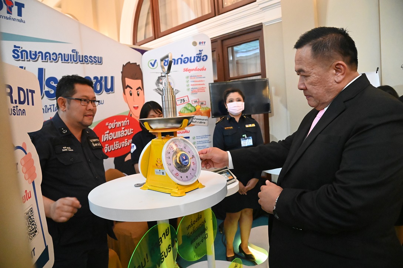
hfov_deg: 73.8
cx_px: 202
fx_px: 269
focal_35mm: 24
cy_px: 134
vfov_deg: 53.1
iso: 22800
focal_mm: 24
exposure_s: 1/160
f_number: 6.3
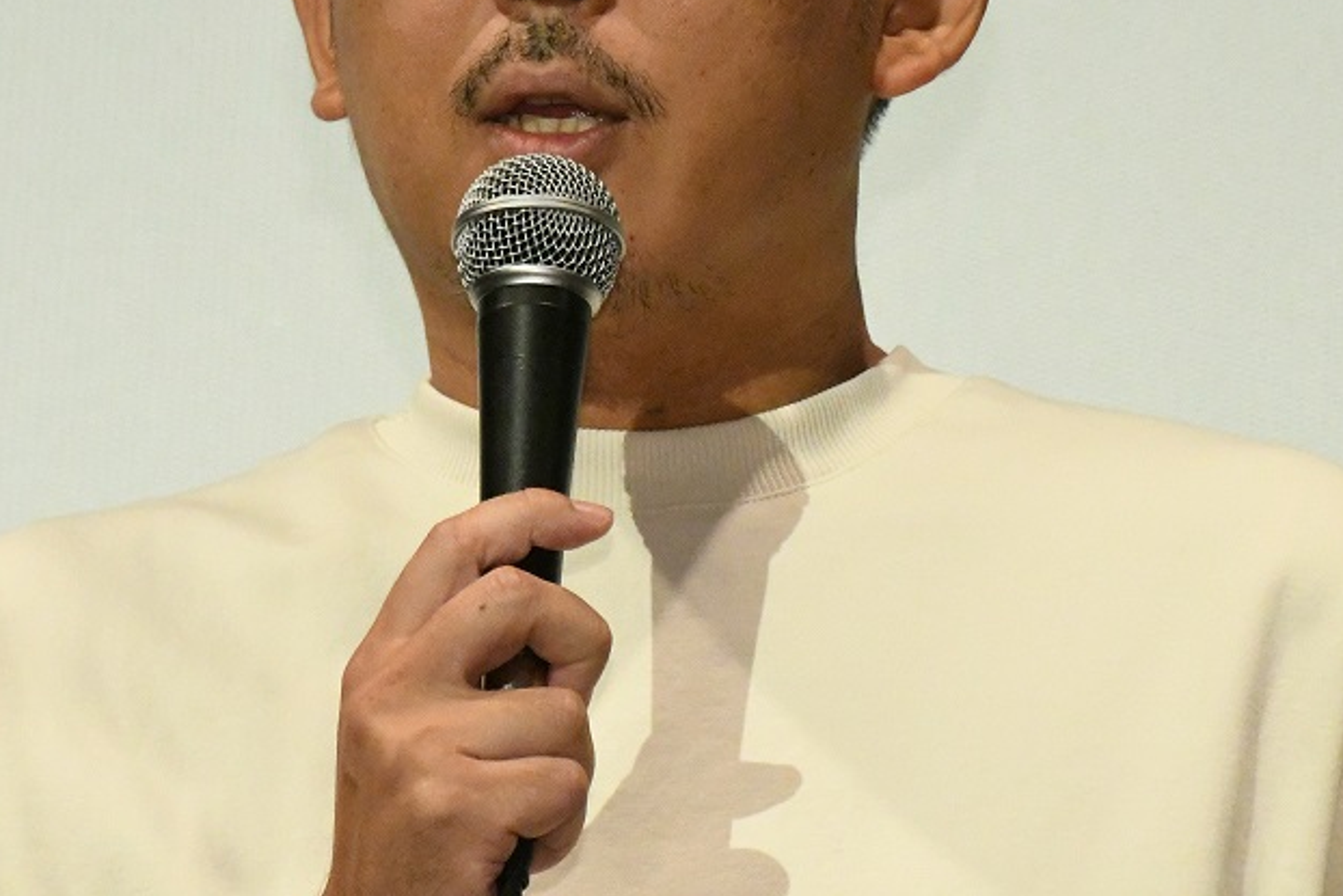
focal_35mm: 339
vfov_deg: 4.1
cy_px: 164
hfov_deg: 6.1
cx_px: 659
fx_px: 12649
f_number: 6.3
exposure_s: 1/200
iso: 12800
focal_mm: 135
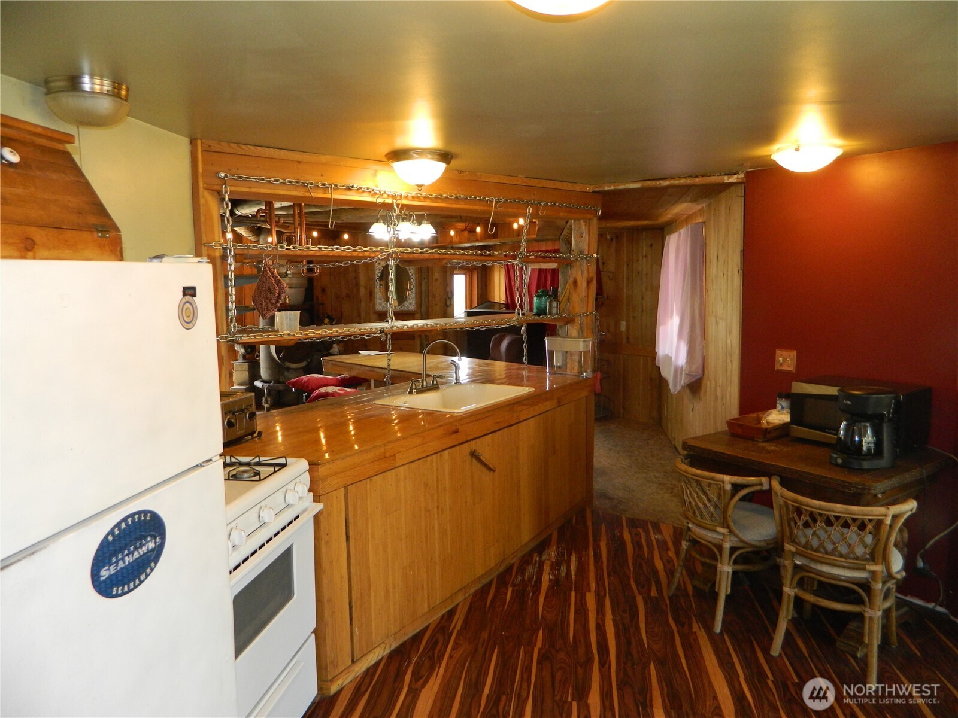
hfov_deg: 69.4
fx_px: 692
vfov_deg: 54.9
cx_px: 479
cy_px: 359
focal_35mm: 25
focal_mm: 4.5
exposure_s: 1/30
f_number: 3.1
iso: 200
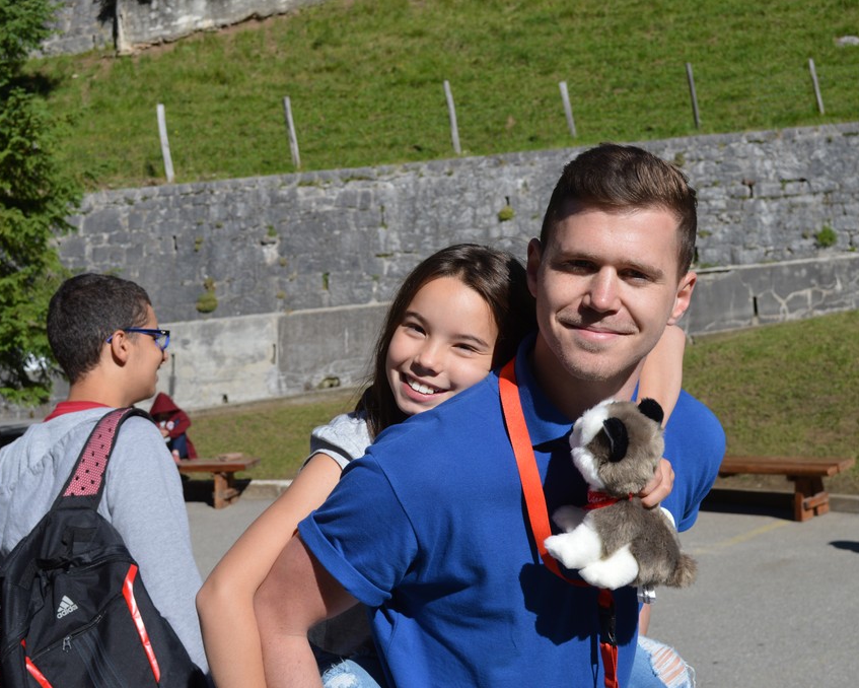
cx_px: 423
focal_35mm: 51
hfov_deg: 36.6
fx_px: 1297
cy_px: 343
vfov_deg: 29.7
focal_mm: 30
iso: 100
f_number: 7.1
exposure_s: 1/320
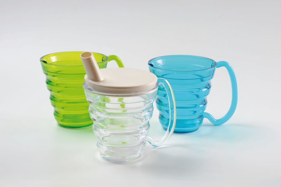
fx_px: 858
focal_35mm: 110
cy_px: 94
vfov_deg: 12.4
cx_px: 140
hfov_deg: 18.6
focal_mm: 110
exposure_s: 1/80
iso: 200
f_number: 29
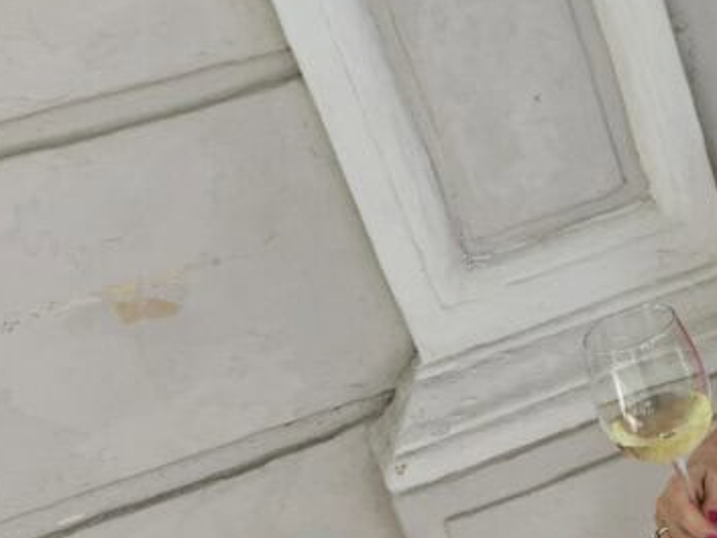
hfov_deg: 24.5
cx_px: 982
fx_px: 1388
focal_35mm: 67
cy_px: 269
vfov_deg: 21.9
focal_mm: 5.4
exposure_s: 1/289
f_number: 1.8
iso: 32
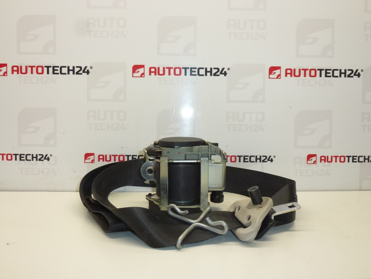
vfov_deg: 46.8
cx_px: 186
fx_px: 322
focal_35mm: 30
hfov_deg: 60.0
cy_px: 140
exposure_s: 1/250
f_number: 3.5
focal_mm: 5.4
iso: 400
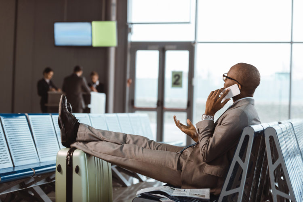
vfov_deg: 18.2
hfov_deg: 27.0
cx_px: 152
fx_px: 632
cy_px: 101
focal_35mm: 75
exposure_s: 1/250
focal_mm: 75
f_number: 2.8
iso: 640
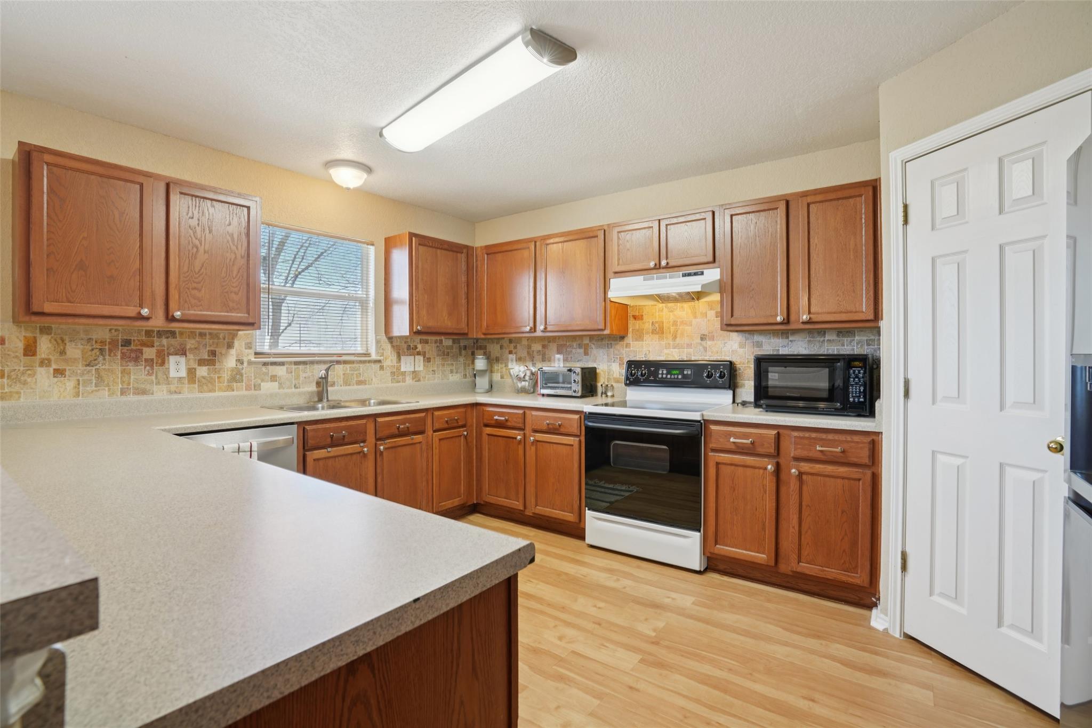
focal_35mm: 16
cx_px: 546
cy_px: 364
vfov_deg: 73.7
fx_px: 485
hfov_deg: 96.7
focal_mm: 16
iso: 400
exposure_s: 1/15
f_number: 8
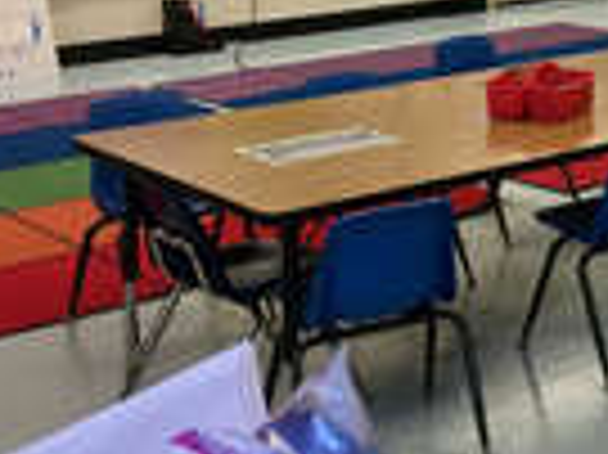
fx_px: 1509
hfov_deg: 20.3
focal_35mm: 86
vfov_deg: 16.8
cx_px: 847
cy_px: 18
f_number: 2.2
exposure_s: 1/15
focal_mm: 4.15
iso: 25
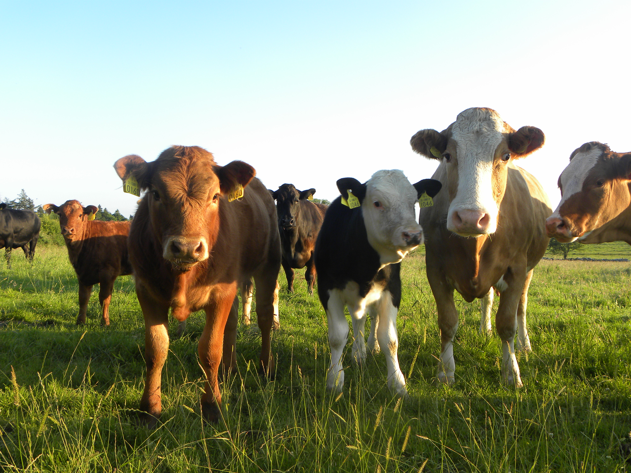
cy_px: 236
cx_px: 316
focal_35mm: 33
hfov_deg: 55.4
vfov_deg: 42.9
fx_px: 602
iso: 64
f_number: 3.5
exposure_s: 1/128
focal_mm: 5.9
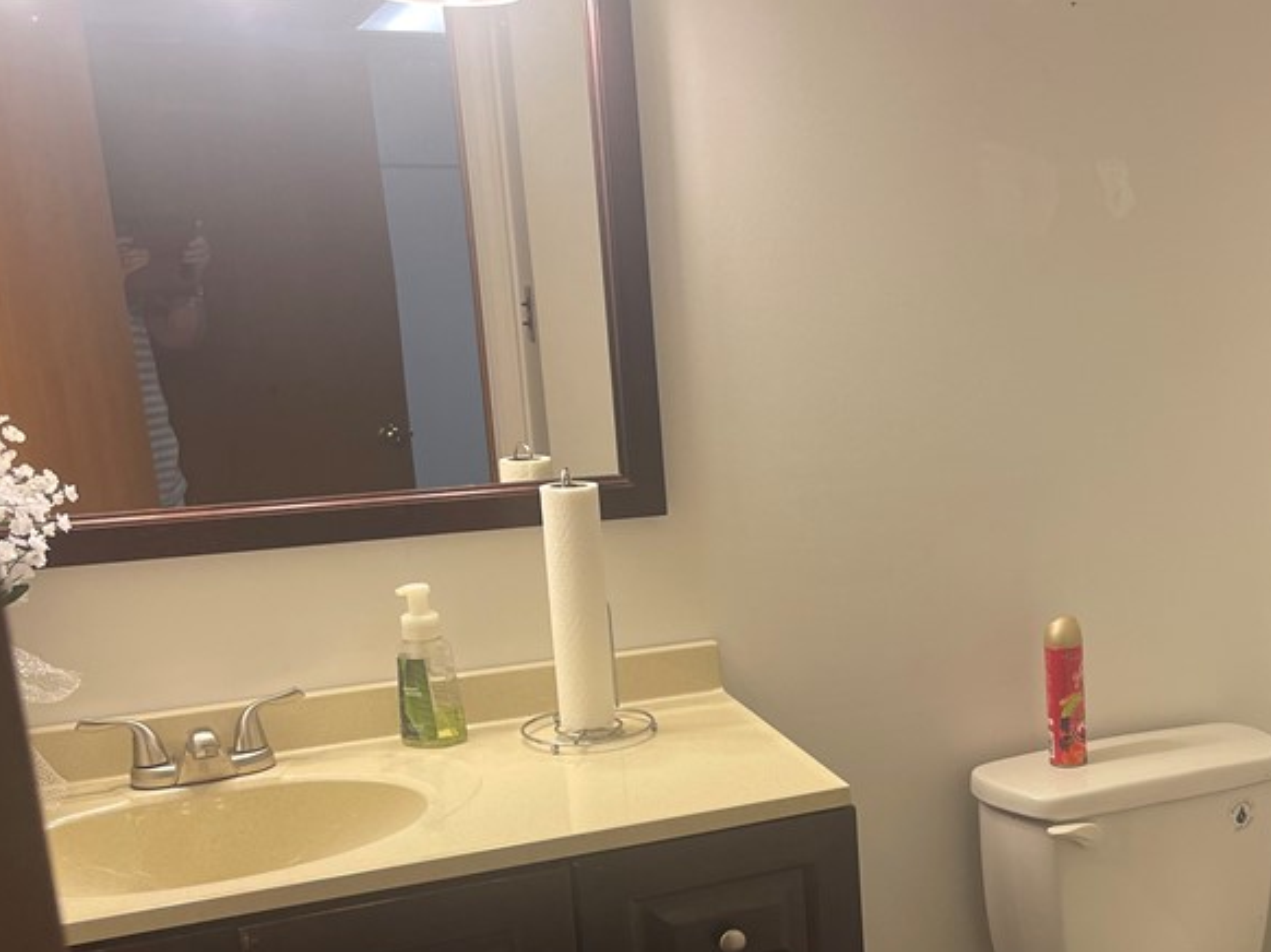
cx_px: 954
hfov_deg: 41.7
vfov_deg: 32.3
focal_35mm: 44
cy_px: 694
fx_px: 1615
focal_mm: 5.1
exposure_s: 1/120
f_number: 1.6
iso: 100
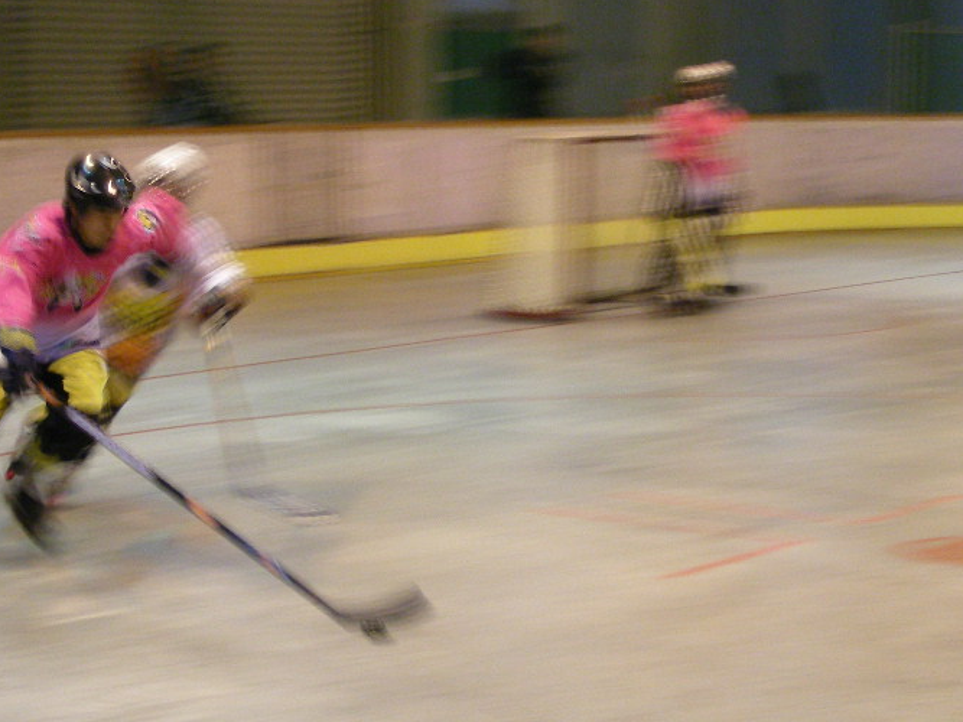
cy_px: 445
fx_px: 2475
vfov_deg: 16.6
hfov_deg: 22.0
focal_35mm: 89
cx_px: 387
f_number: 3.5
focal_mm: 9.7
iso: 200
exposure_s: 1/23
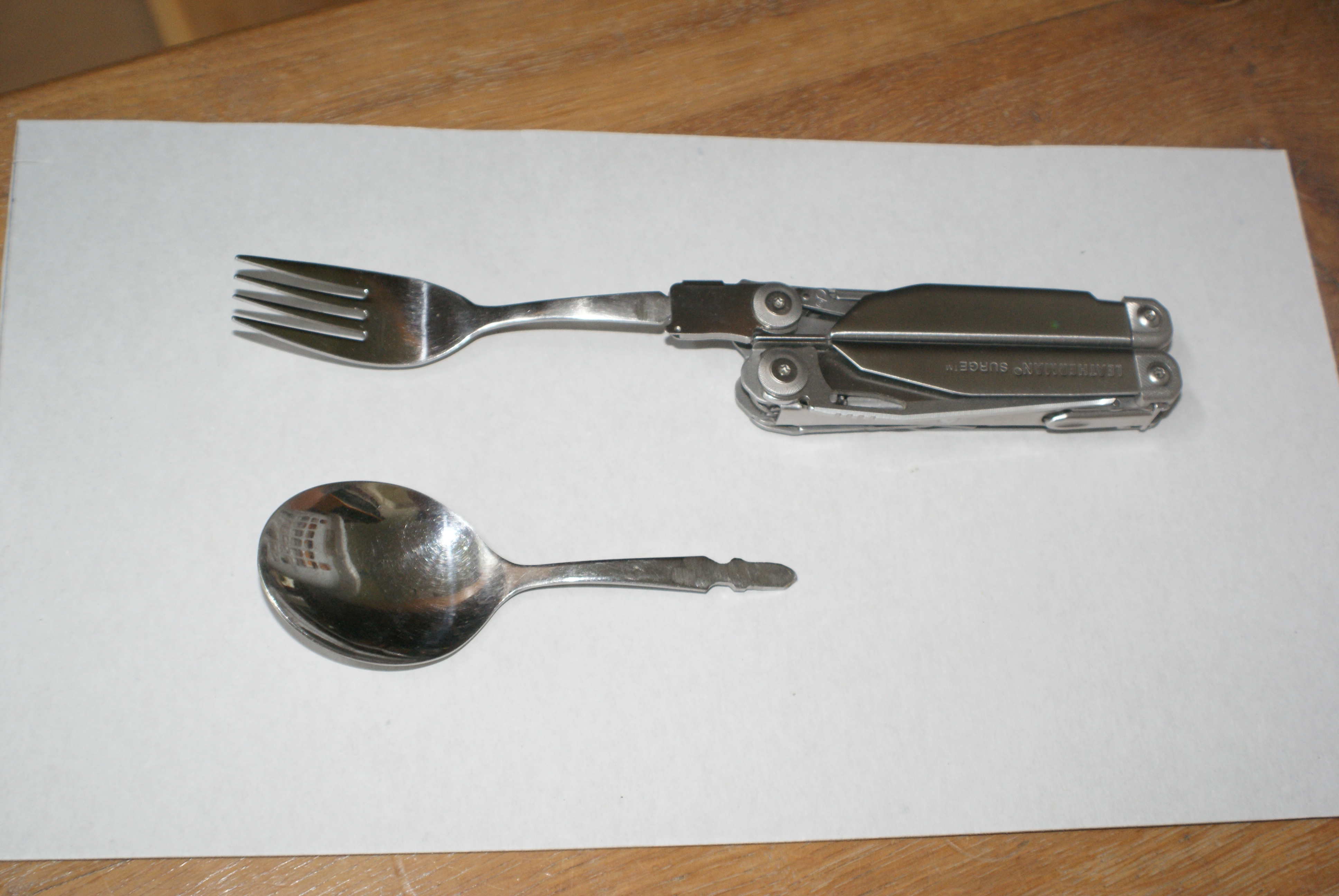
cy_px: 448
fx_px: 1955
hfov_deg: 37.8
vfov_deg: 25.8
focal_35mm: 52
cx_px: 670
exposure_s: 1/60
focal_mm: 35
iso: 400
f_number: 5.6
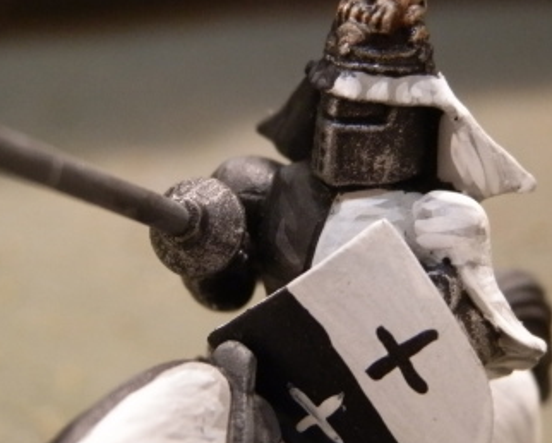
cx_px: 259
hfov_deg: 19.4
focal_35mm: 99
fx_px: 1618
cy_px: 191
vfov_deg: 15.6
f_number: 3.7
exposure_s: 1/50
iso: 400
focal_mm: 10.99
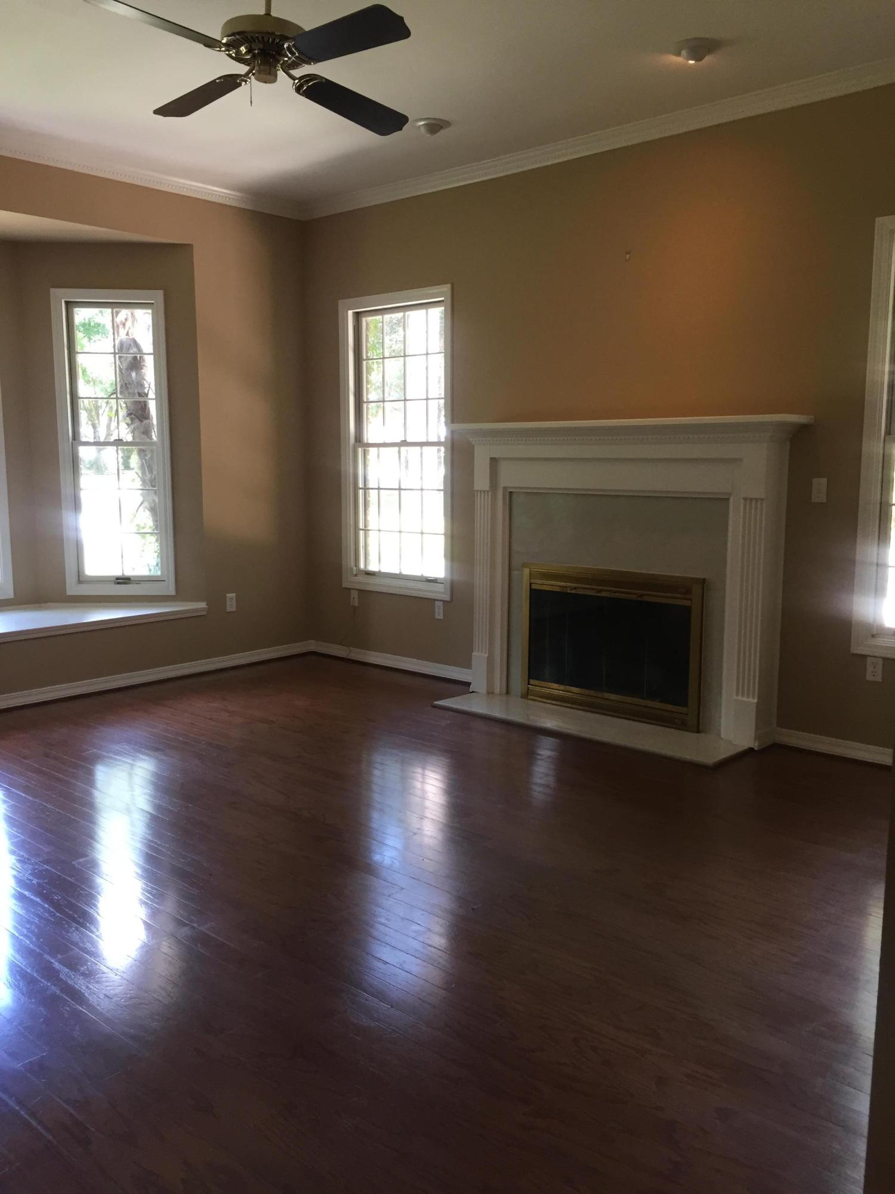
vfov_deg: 61.7
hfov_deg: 48.2
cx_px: 448
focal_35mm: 29
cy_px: 597
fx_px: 1000
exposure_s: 1/30
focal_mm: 4.15
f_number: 2.2
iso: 50
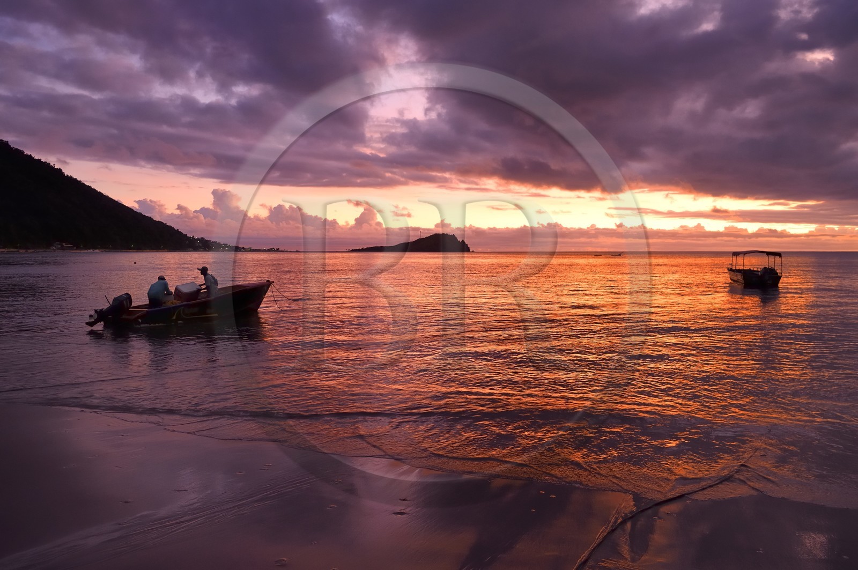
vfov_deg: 46.3
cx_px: 429
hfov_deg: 65.5
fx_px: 667
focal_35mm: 28
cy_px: 285
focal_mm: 28
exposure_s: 1/25
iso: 1250
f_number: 6.3
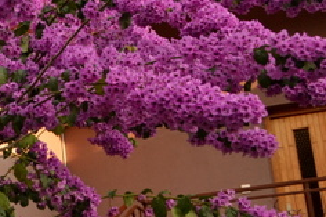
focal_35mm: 112
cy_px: 3
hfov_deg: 16.4
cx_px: -191
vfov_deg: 12.1
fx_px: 1013
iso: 180
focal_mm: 22
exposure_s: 1/125
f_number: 5.6
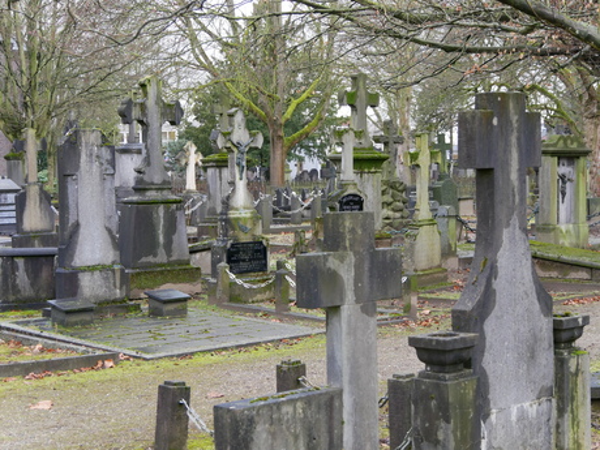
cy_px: 225
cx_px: 300
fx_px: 1179
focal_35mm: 68
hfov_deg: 28.6
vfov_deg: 21.6
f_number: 4.5
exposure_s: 1/80
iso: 640
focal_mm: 34
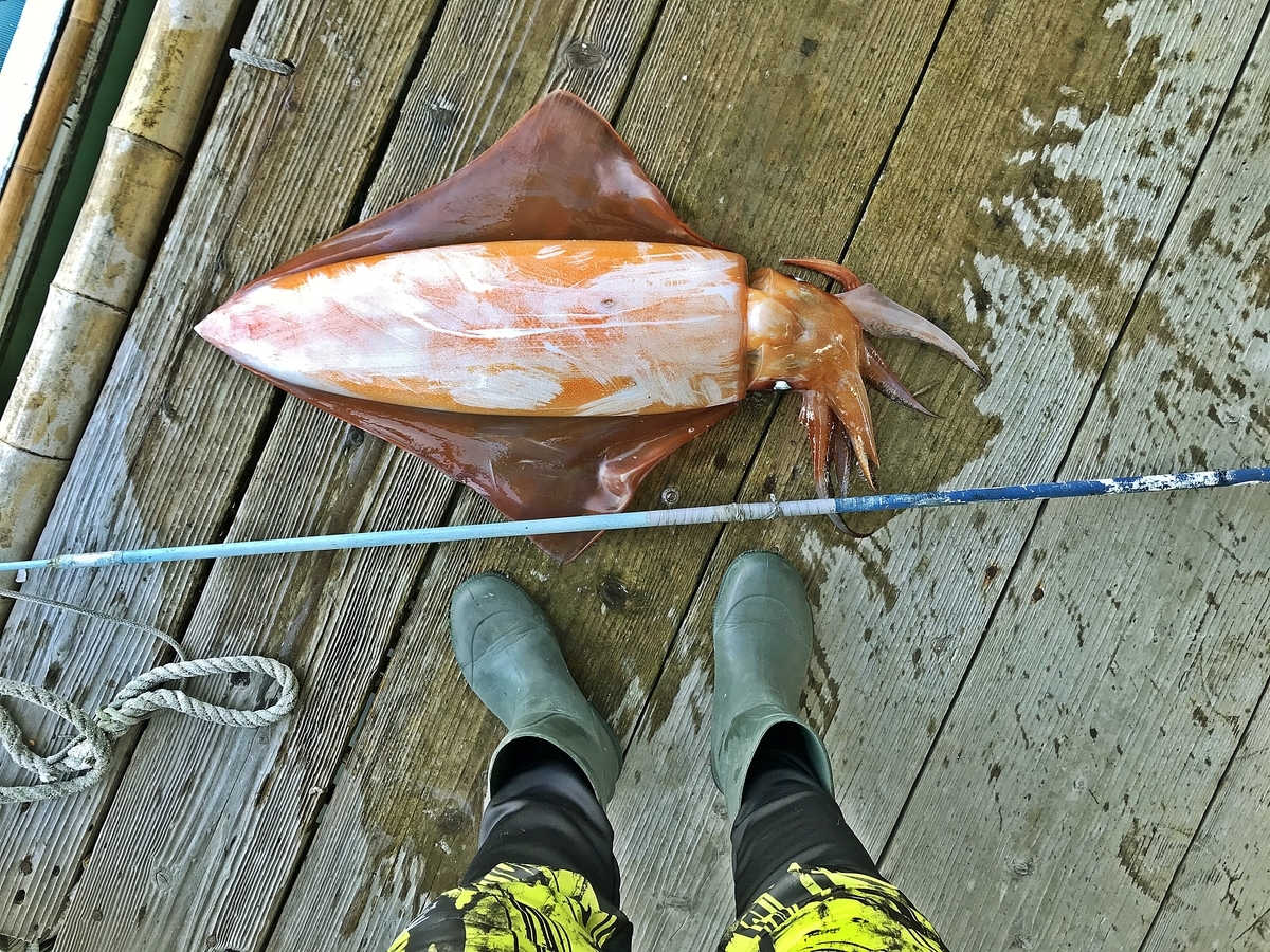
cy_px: 476
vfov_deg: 49.7
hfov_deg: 63.4
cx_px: 635
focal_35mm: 28
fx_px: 1027
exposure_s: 1/60
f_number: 1.8
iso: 25
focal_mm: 3.99
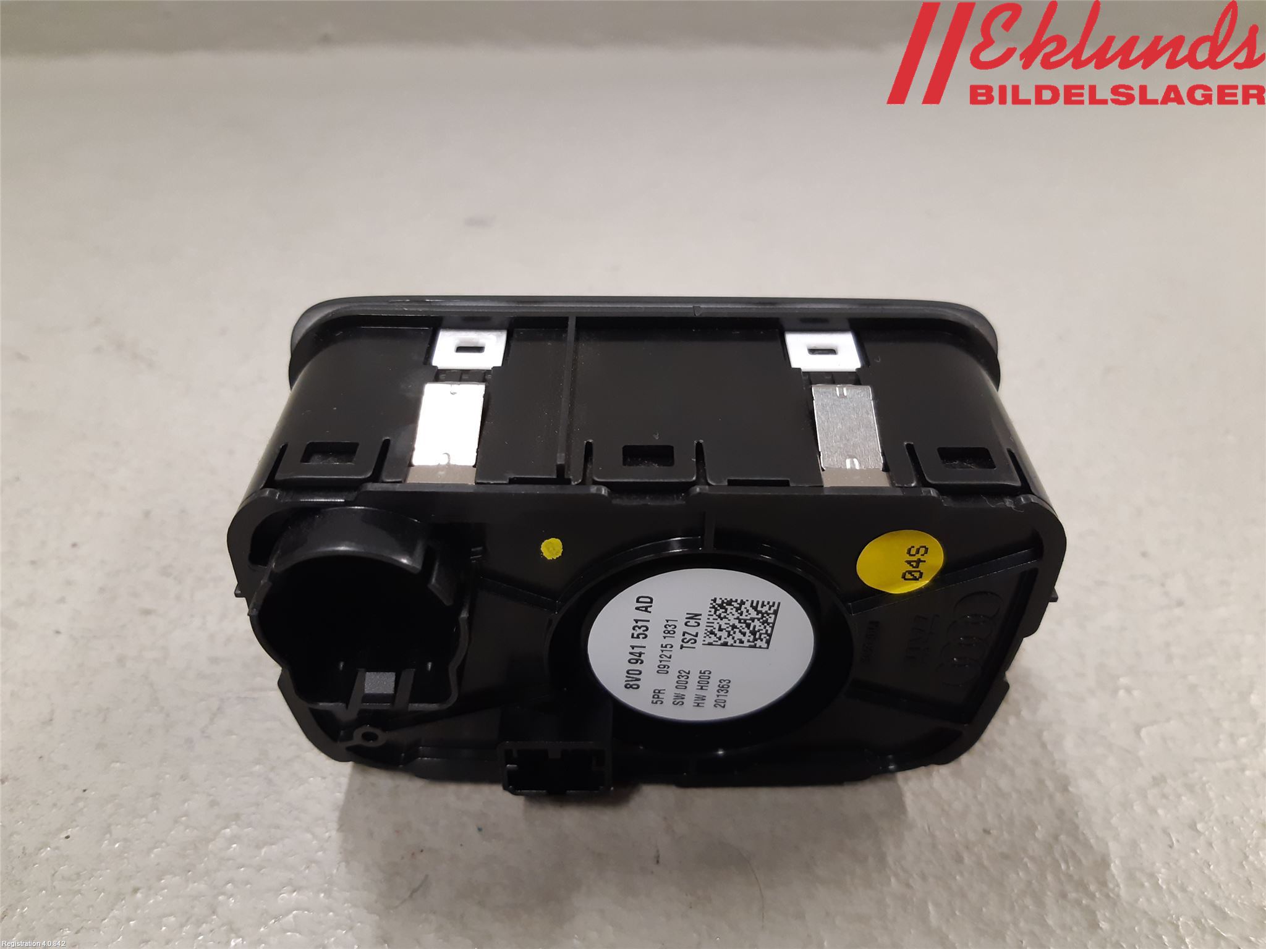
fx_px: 951
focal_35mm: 26
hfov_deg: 67.3
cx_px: 633
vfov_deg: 53.1
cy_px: 474
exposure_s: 1/50
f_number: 1.7
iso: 160
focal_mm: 3.93
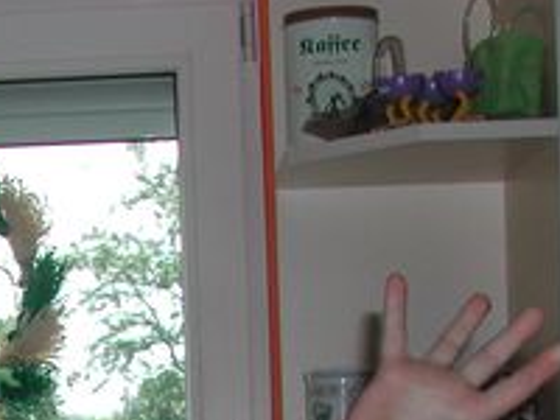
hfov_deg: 16.4
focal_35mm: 114
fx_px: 1844
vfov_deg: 12.4
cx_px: -140
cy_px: 624
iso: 139
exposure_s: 1/30
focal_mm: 8
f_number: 7.6
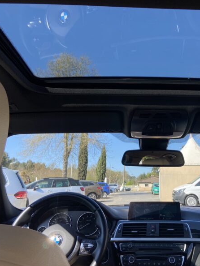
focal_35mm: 35
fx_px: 269
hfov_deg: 39.6
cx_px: 152
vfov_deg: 52.6
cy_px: 134
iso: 32
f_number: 1.8
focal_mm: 4.25
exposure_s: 1/905
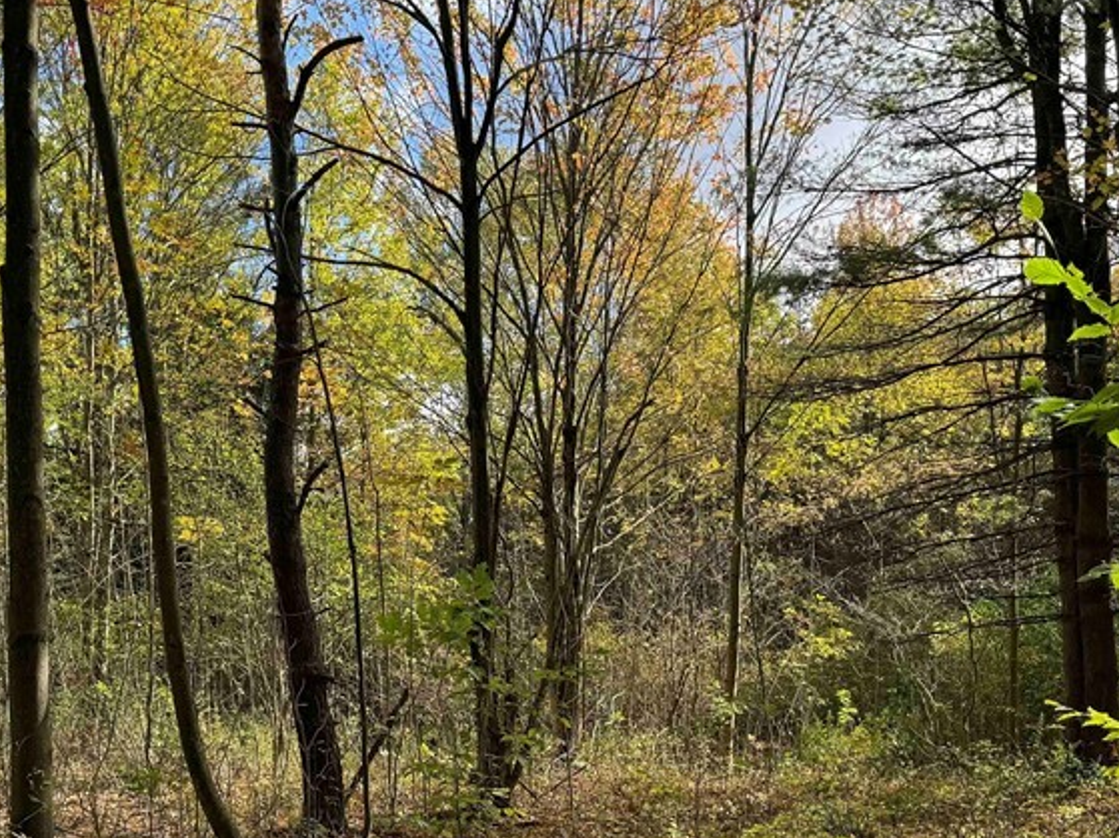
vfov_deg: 31.7
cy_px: 704
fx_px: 1422
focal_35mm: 44
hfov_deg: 42.9
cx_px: 534
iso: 80
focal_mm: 6.76
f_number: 1.78
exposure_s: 1/842
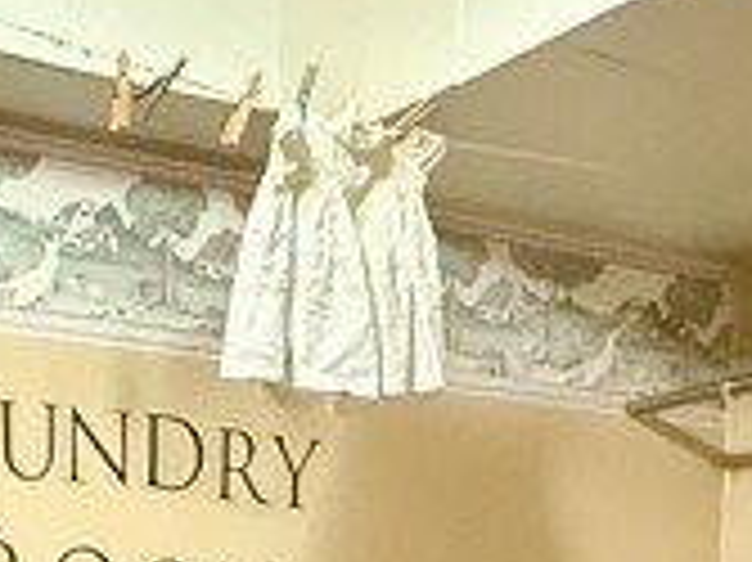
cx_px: 122
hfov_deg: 22.4
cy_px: 1016
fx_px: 1867
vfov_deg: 14.9
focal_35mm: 86
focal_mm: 2.22
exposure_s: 1/60
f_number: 2.2
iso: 1250
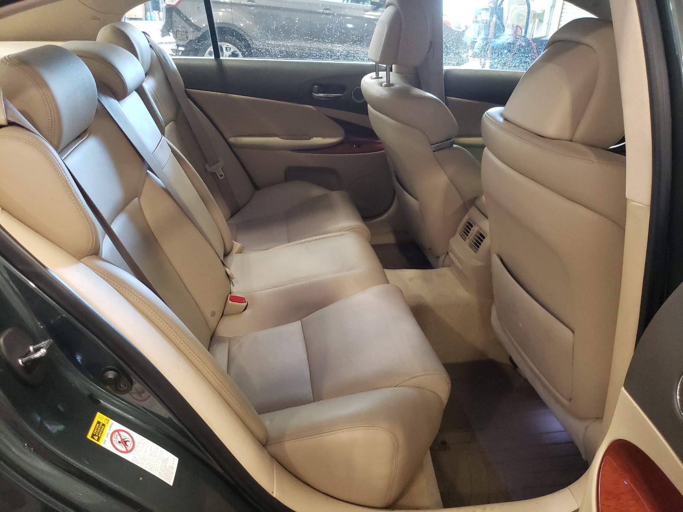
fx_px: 513
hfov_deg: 67.3
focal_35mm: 26
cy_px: 256
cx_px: 342
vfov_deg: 53.1
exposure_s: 1/30
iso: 392
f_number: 1.5
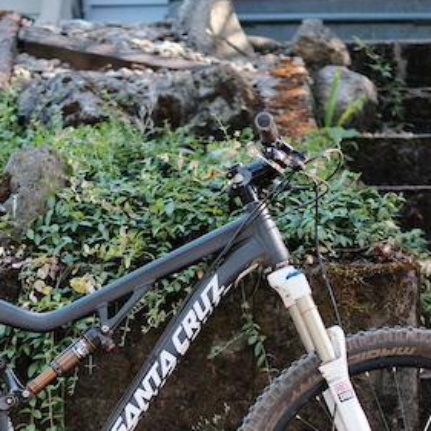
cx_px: 104
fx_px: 1803
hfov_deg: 13.6
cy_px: 375
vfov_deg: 13.5
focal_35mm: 128
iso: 400
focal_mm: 35
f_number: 1.4
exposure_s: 1/500
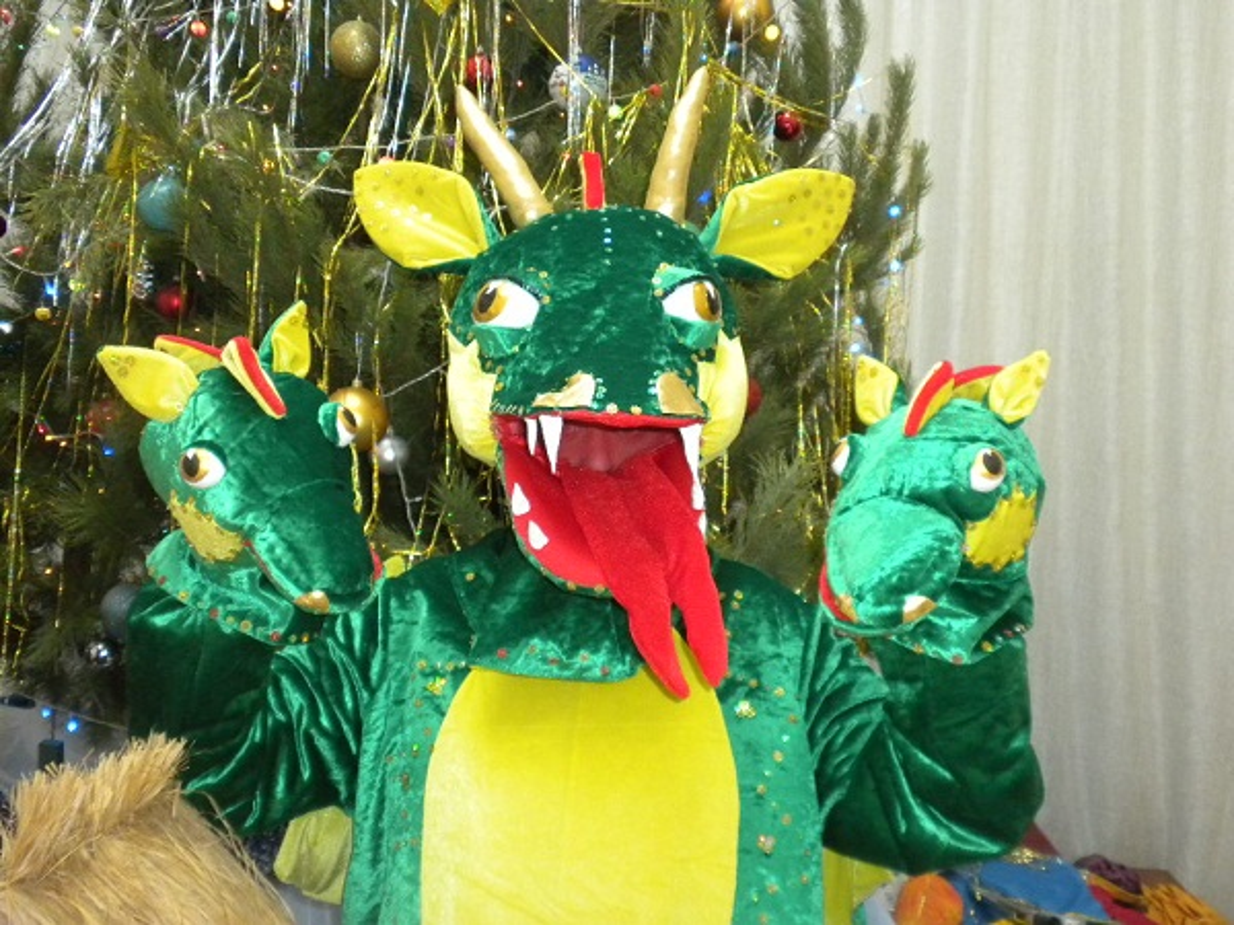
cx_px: 617
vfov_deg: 38.7
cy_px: 462
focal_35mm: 37
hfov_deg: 50.1
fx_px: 1319
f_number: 3.5
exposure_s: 1/30
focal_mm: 6.6
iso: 400
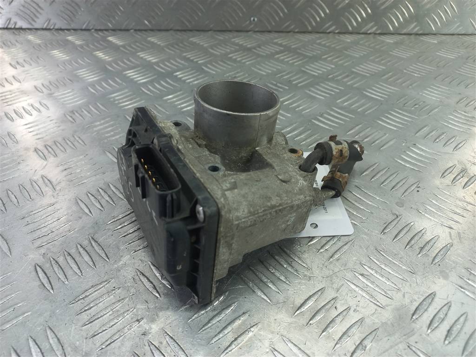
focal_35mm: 25
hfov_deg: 69.4
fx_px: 344
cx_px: 238
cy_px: 178
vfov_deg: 54.9
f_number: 1.8
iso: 64
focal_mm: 4.6
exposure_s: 1/50
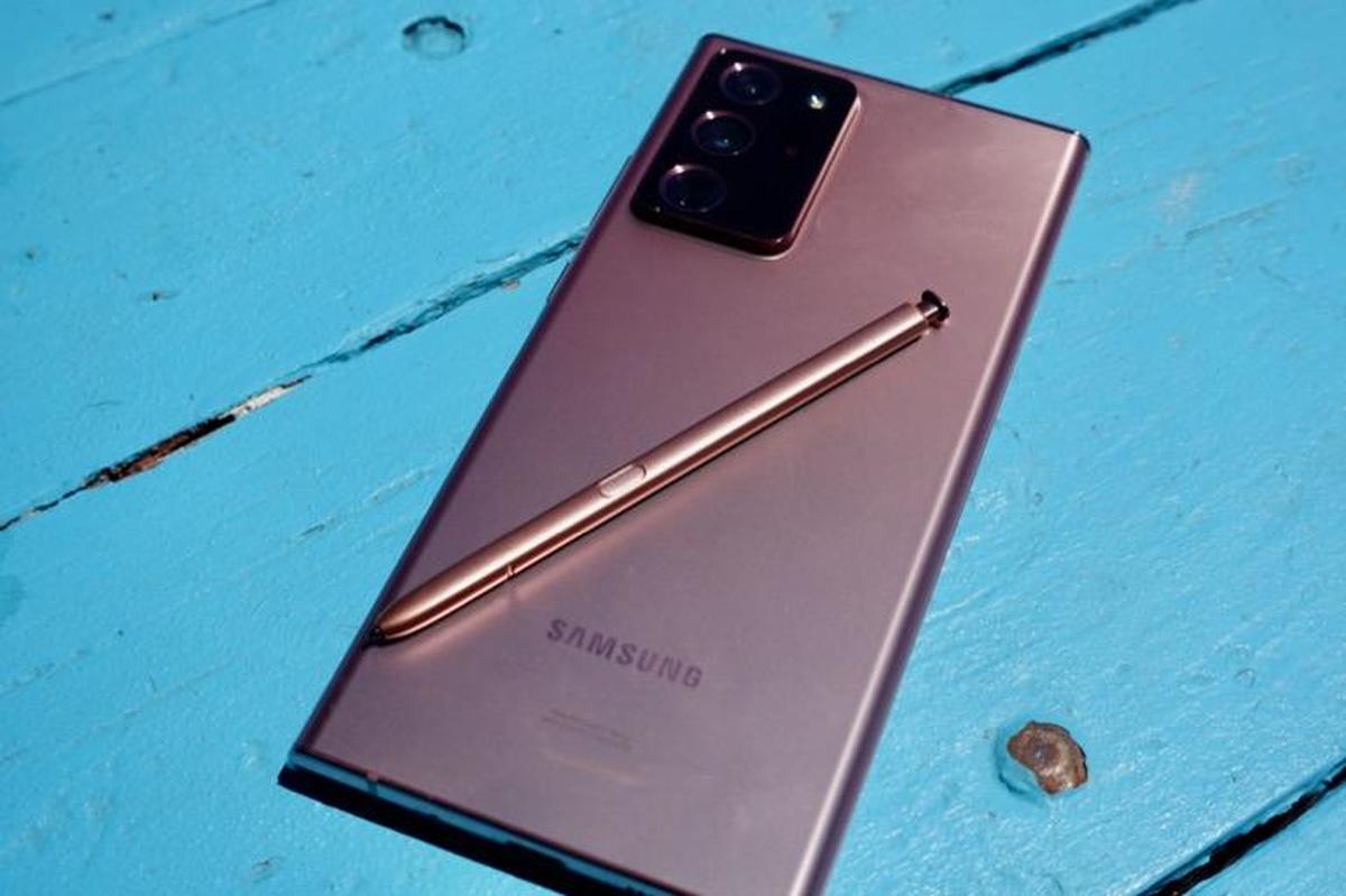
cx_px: 673
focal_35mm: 49
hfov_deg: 40.4
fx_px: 1831
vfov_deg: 27.5
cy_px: 448
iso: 125
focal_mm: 18.59
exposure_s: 1/320
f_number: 4
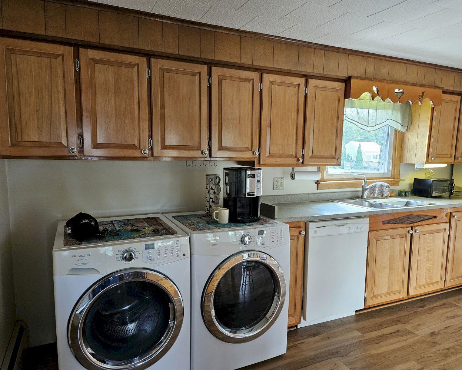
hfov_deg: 70.3
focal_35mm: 24
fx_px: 328
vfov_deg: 58.8
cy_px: 185
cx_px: 237
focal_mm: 5.4
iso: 640
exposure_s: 1/120
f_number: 1.8
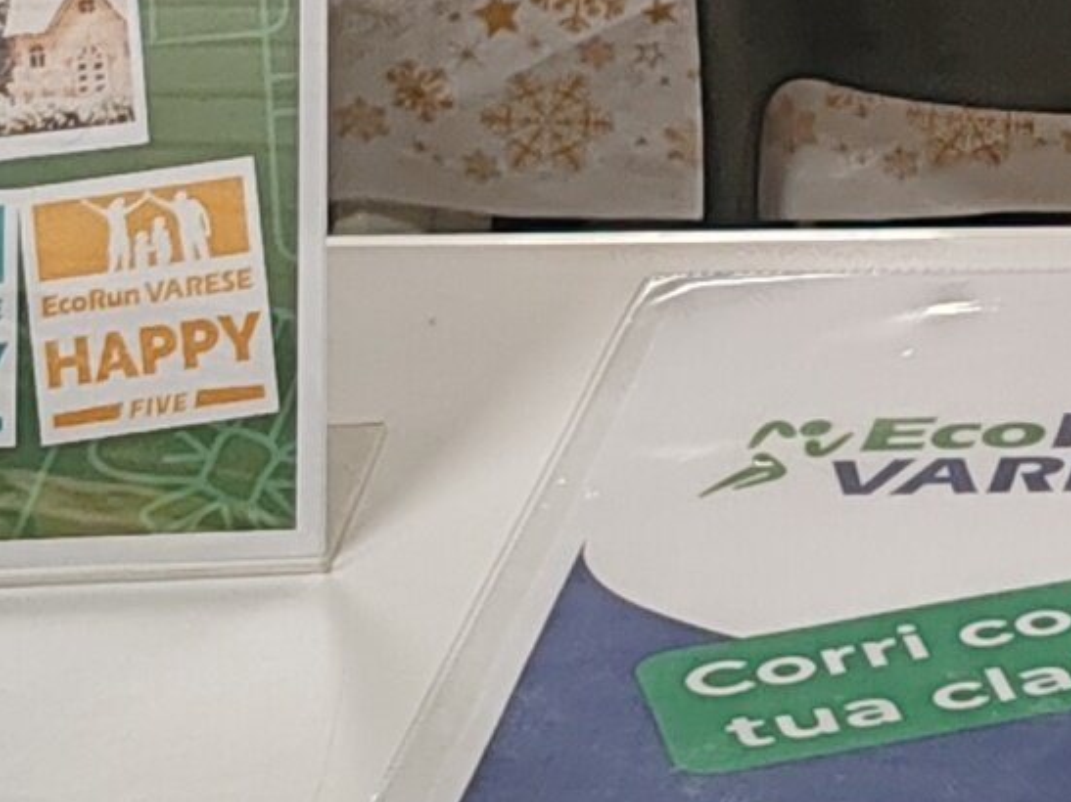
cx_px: 1835
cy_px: -695
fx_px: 5413
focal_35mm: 175
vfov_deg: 8.1
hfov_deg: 10.7
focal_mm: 6.12
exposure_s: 1/100
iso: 640
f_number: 1.9
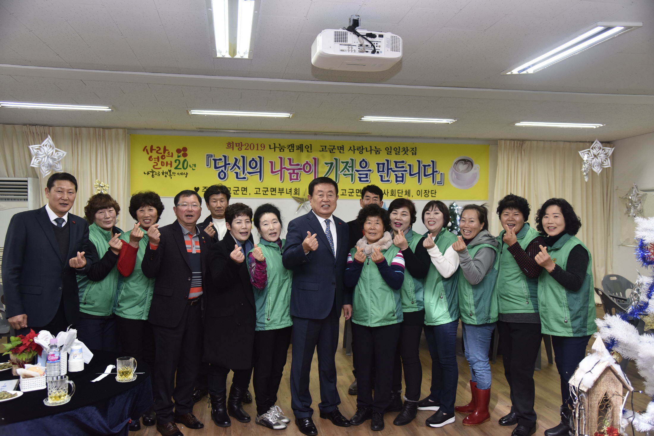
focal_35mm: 31
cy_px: 218
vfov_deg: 42.3
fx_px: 563
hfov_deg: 60.3
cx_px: 327
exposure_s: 1/125
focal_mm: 31
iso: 800
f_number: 4.5
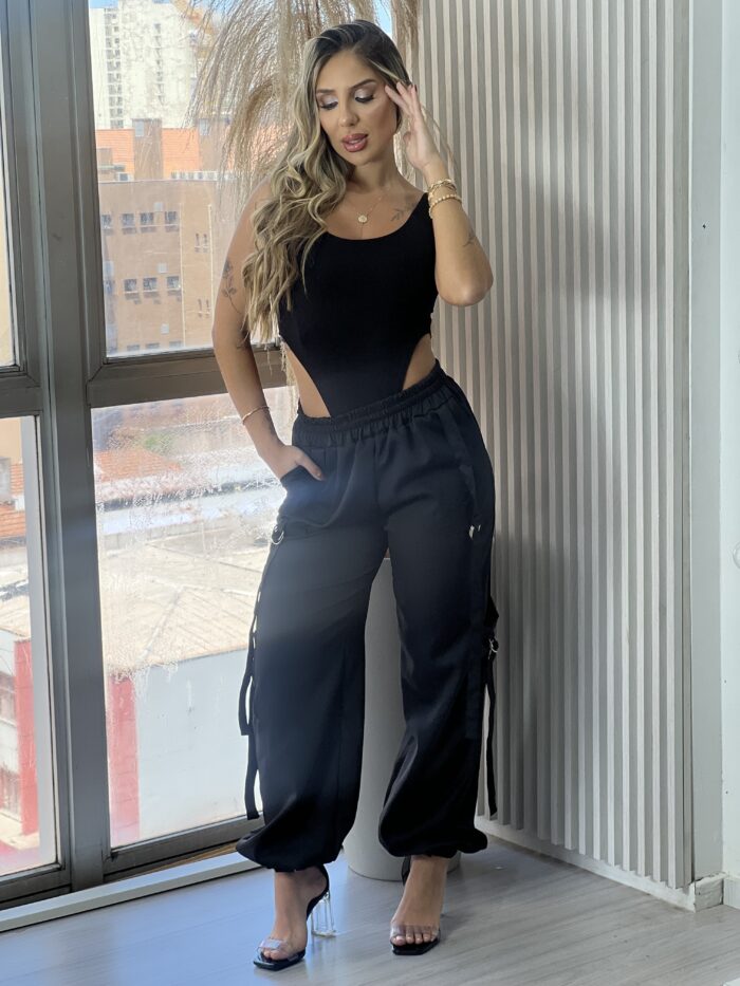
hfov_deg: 19.1
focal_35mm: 77
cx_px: 370
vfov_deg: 25.3
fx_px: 2194
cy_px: 493
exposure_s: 1/120
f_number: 2.8
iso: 25
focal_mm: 9
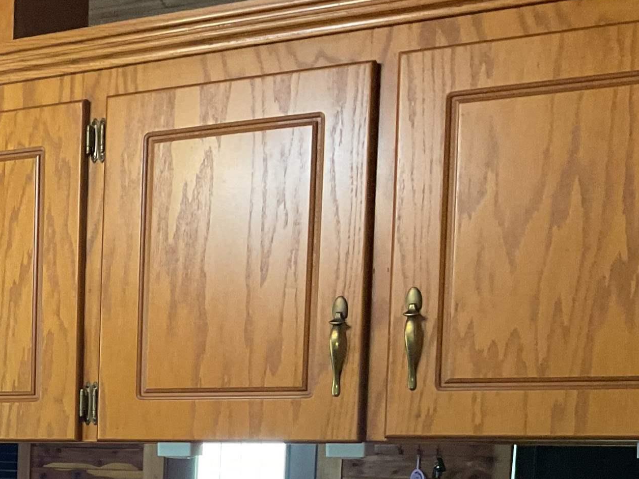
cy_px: 532
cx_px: -92
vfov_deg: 19.8
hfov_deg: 25.1
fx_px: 1311
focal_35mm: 71
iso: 200
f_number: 1.8
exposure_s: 1/60
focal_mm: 3
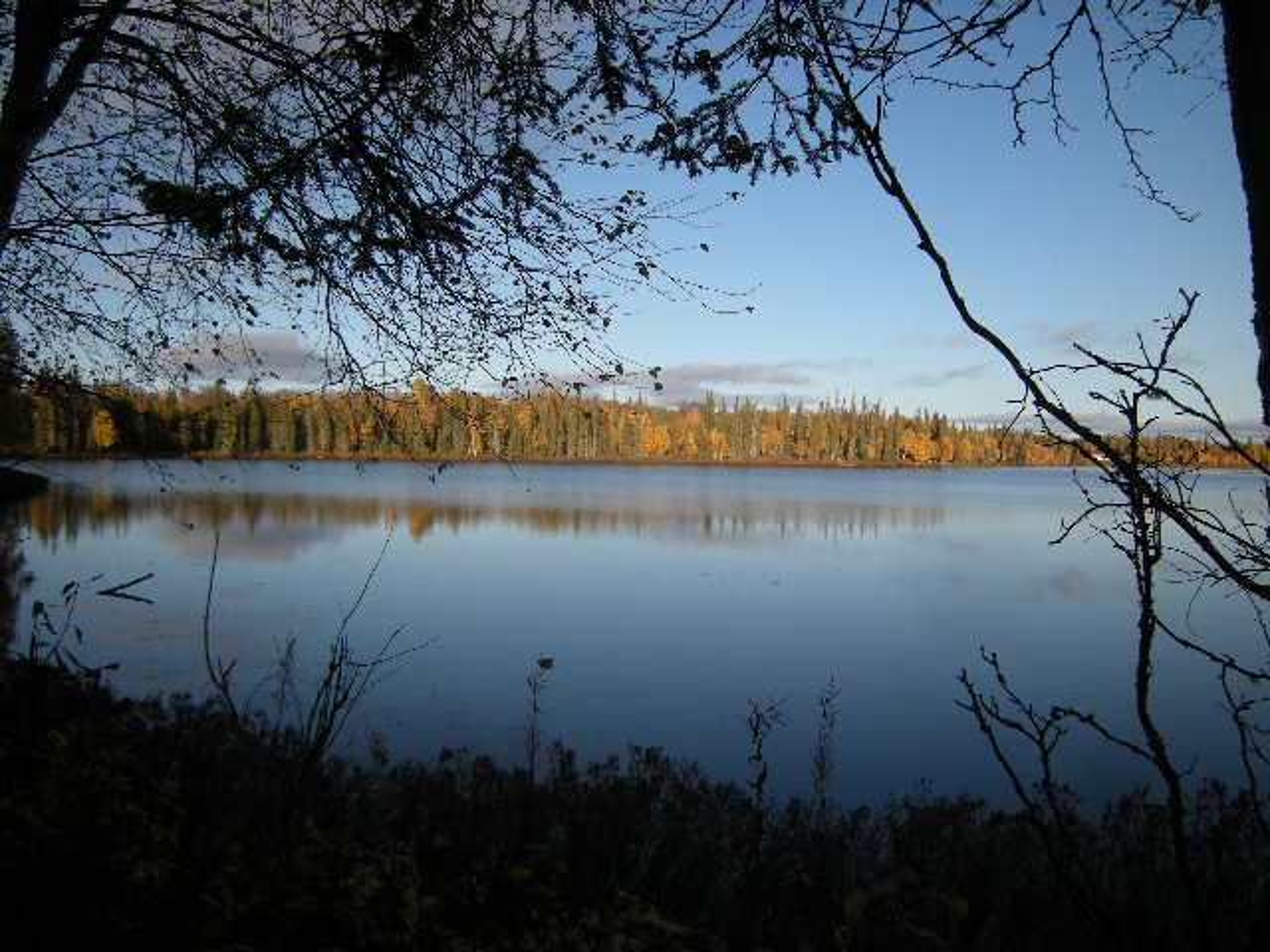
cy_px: 476
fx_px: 1027
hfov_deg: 63.4
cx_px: 635
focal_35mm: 28
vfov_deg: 49.7
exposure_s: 1/203
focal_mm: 4.7
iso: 64
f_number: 5.6
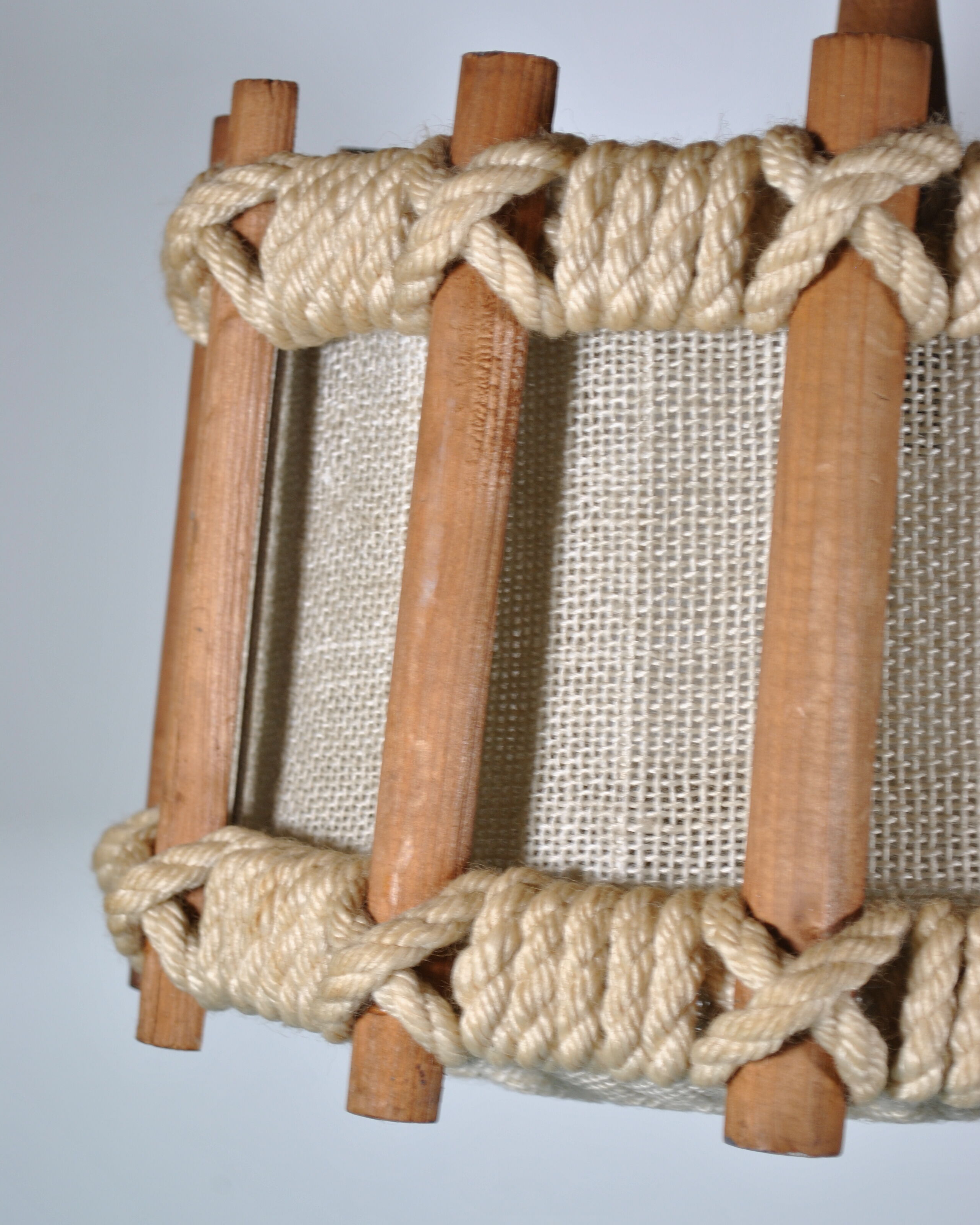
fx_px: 3393
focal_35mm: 94
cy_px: 617
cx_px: 492
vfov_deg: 20.5
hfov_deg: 16.4
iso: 200
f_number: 5.6
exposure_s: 1/40
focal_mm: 55
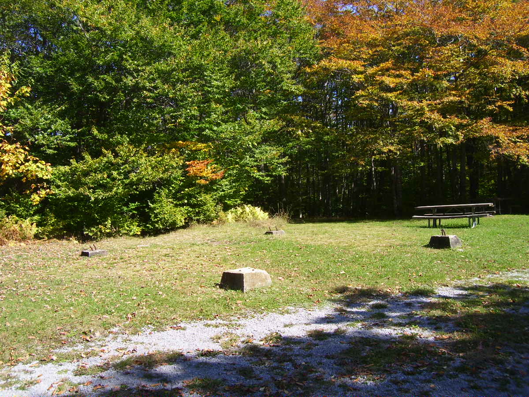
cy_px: 198
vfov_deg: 41.8
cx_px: 264
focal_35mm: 34
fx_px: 520
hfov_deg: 54.0
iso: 80
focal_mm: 5.6
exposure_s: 1/250
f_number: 4.8
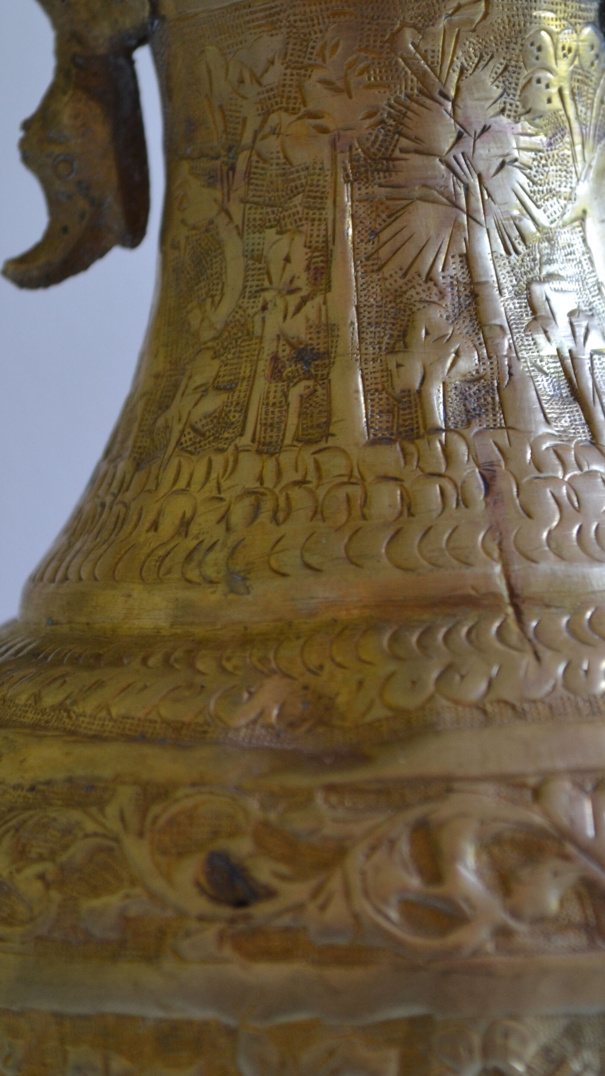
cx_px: 337
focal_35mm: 138
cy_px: 476
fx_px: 3931
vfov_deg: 15.6
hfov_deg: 8.8
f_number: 5.6
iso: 400
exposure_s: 1/20
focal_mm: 55
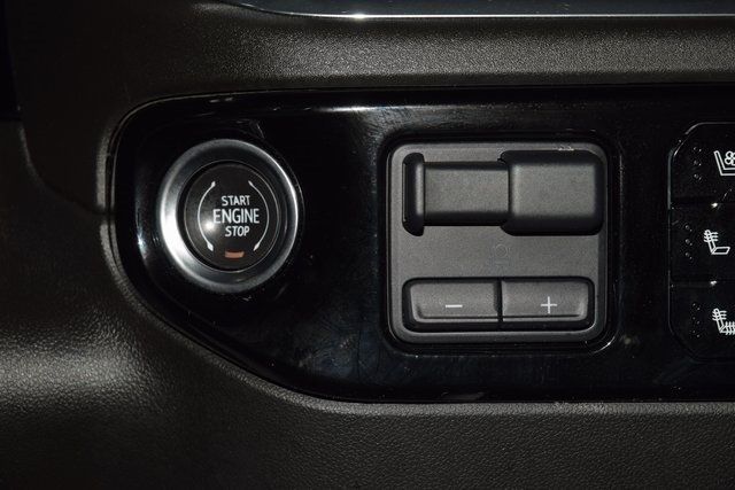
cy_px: 245
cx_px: 368
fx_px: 2144
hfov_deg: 19.5
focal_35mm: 105
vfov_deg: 13.0
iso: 100
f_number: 8
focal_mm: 70
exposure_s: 1/125
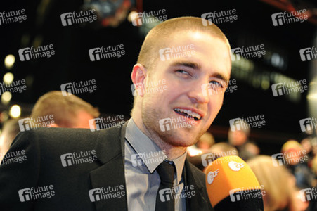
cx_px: 158
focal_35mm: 105
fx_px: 924
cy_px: 106
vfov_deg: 13.0
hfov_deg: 19.5
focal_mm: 105
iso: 1250
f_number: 5.6
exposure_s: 1/25
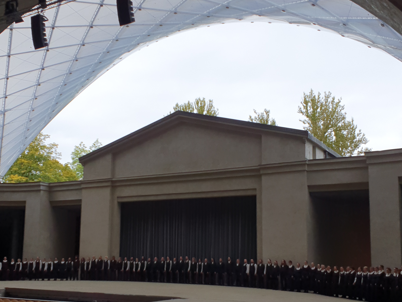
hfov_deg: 42.8
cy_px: 187
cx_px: 169
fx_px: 511
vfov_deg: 32.7
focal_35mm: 44
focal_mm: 4.32
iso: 50
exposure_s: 1/549
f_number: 2.4
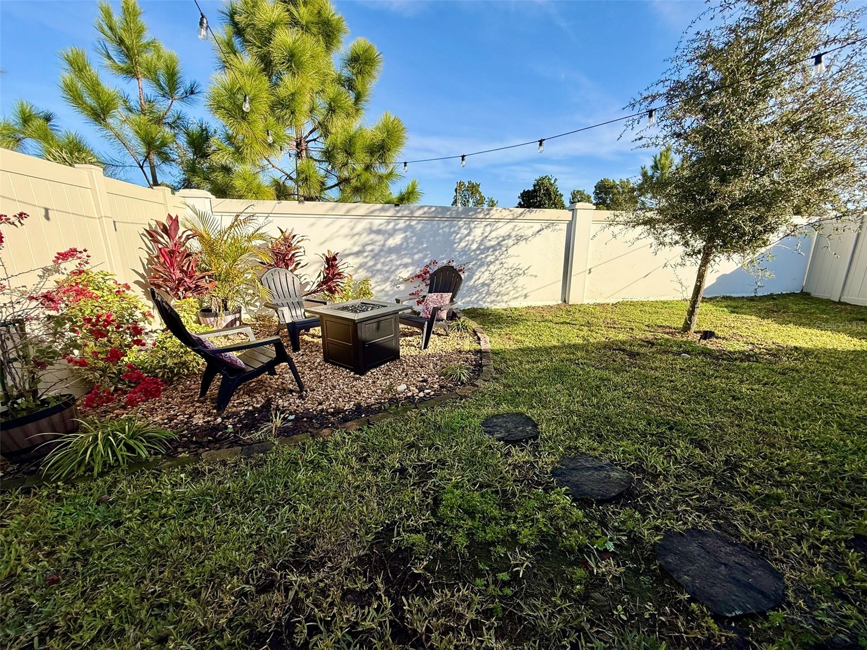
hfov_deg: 102.1
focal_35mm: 14
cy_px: 325
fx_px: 351
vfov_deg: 85.7
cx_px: 434
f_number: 2.2
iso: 50
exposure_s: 1/1068
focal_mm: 2.22
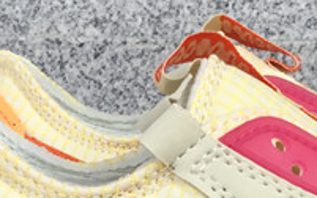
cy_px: 434
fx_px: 1271
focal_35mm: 147
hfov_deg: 14.0
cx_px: 325
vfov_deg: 8.4
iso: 25
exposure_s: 1/338
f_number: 2.4
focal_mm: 3.3
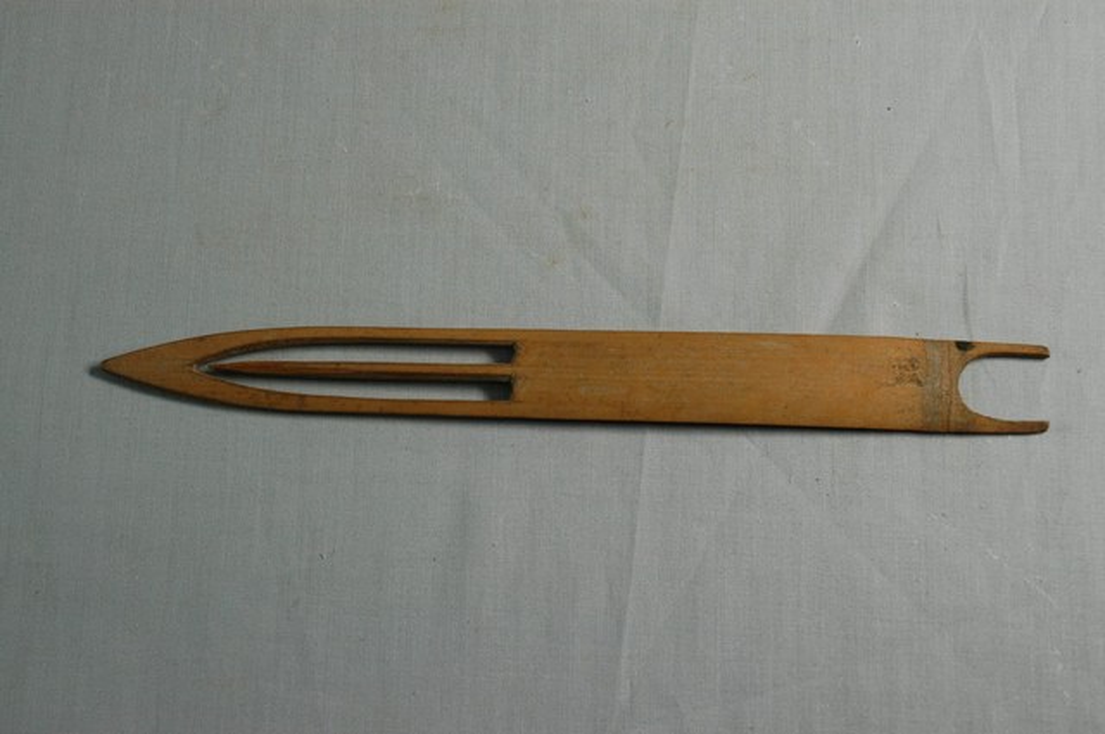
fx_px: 2115
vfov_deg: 19.7
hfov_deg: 29.3
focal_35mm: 69
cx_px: 552
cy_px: 367
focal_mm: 46
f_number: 10
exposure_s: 1/10
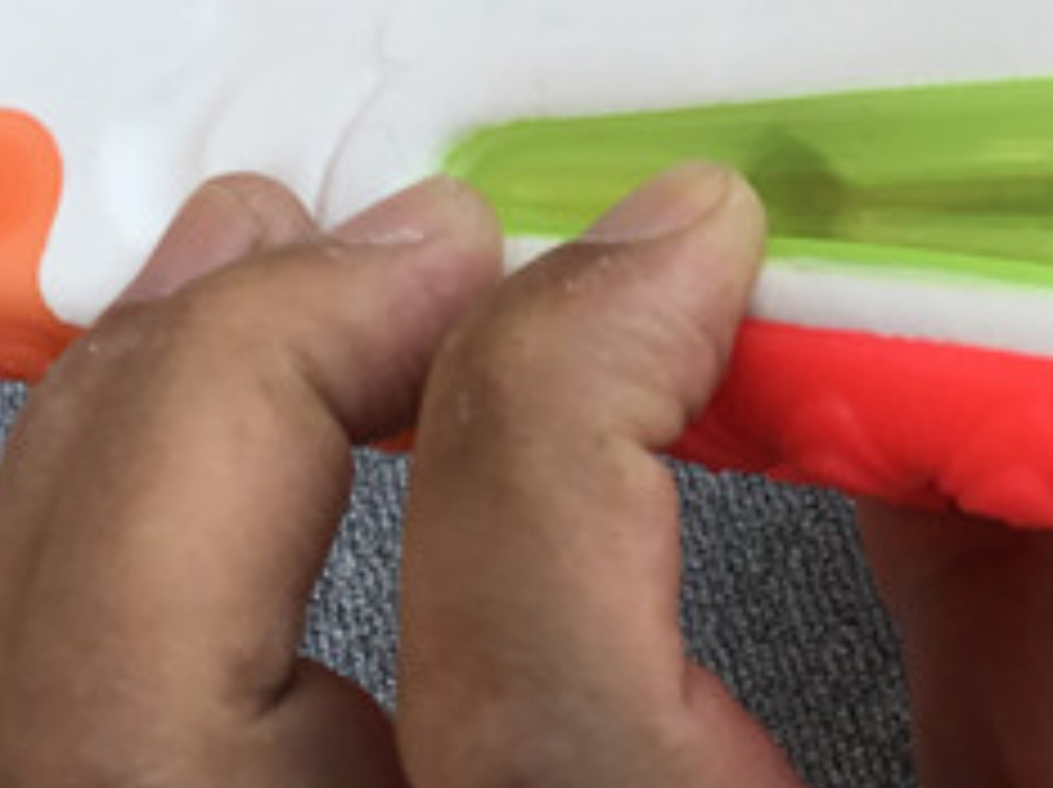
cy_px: -135
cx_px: 603
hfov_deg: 18.6
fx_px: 3221
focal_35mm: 106
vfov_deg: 13.6
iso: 25
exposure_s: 1/416
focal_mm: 3.3
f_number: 2.4
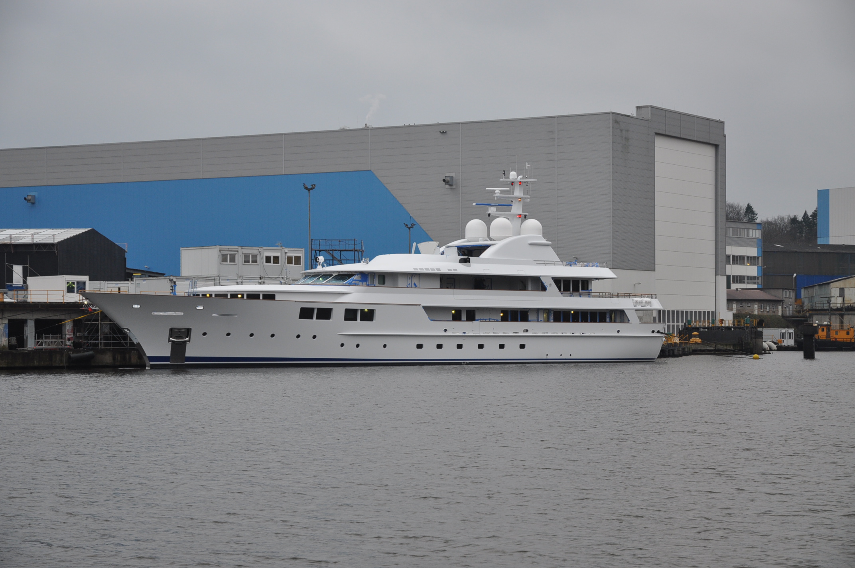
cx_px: 428
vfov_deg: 16.5
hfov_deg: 24.6
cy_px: 284
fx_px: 1957
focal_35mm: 82
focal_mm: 55
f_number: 6.3
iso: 400
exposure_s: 1/160
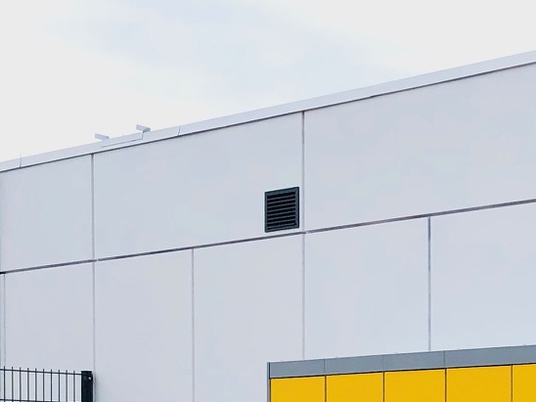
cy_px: 513
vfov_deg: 13.9
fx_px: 1595
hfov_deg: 16.0
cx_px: 981
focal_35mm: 103
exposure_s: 1/521
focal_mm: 4
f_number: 1.8
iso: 20
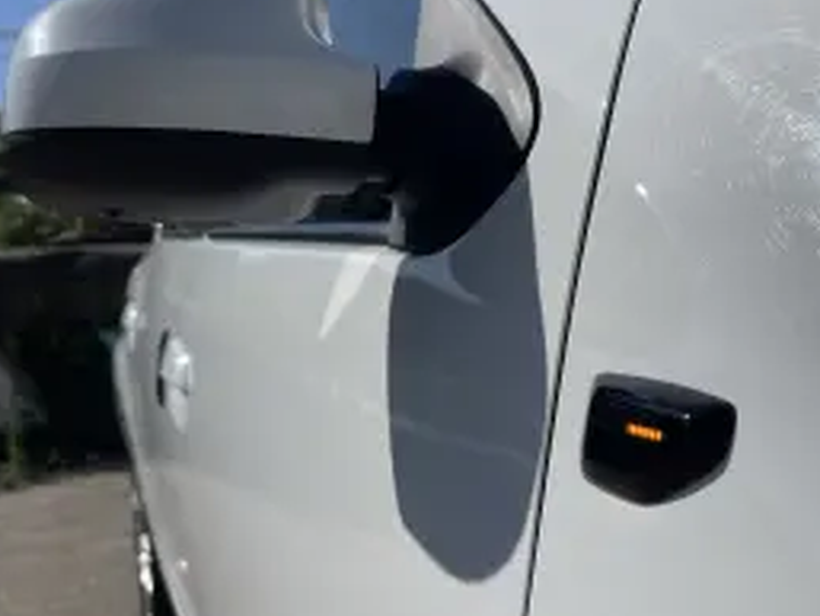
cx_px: 495
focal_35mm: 35
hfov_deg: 52.2
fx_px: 829
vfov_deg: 40.7
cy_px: 278
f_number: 1.6
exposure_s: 1/12048
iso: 32
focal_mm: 5.1
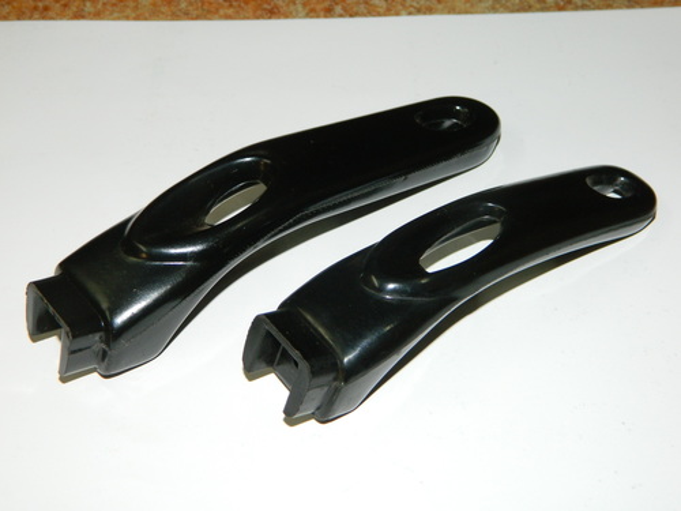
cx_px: 340
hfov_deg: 33.8
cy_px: 256
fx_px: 1121
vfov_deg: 25.7
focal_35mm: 57
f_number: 3.8
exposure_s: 1/50
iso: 200
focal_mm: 10.2
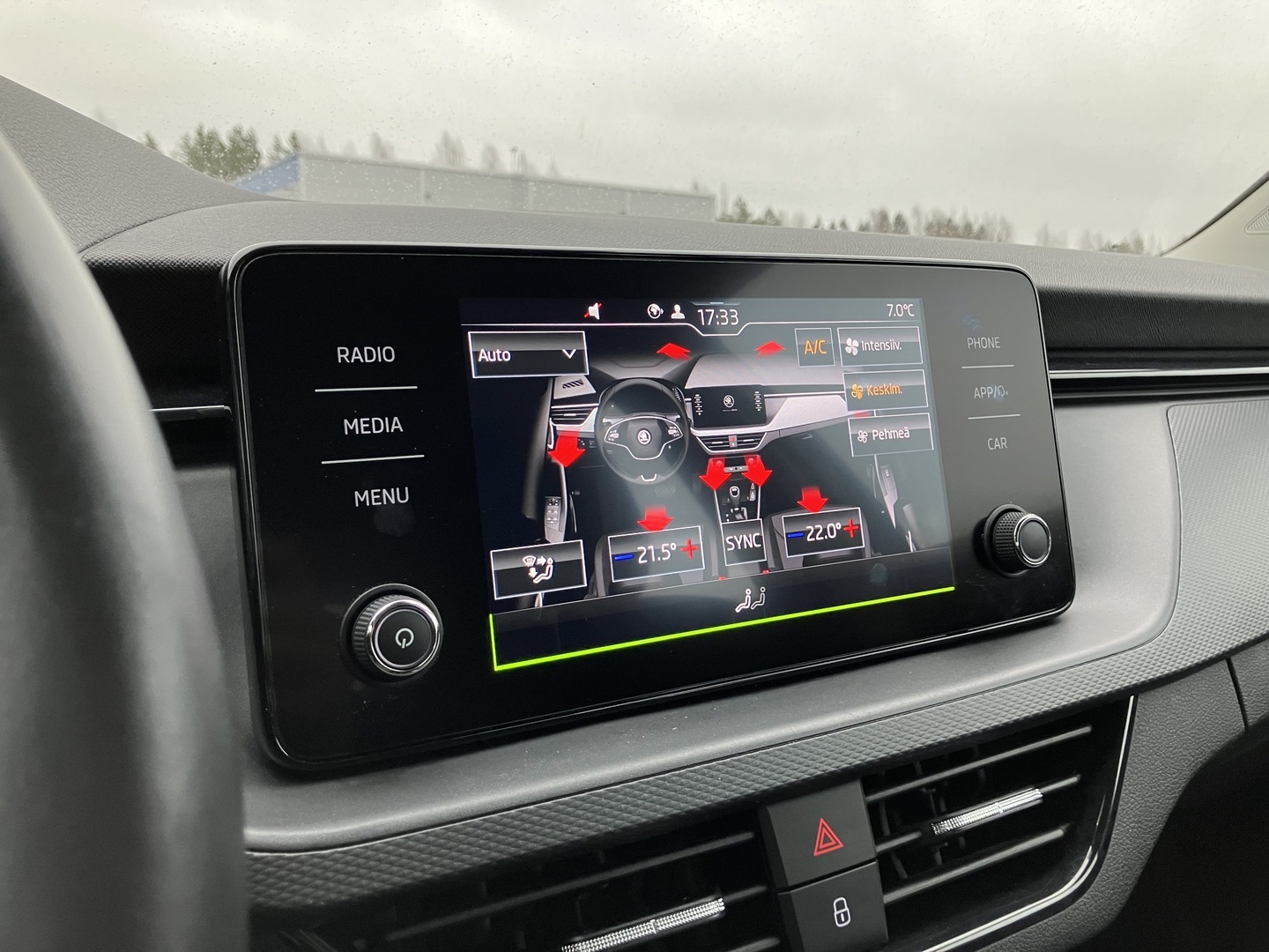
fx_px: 1026
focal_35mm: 28
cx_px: 634
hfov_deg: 63.4
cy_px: 476
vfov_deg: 49.7
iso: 80
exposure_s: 1/91
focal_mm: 3.99
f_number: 1.8
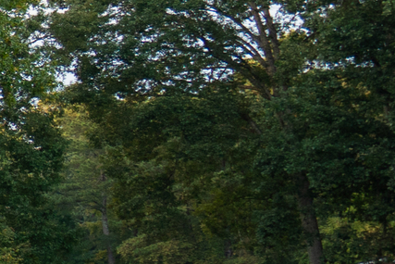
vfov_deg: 11.9
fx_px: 1262
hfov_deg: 10.3
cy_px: 105
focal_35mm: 115
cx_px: -893
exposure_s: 1/60
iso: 200
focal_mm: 16
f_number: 4
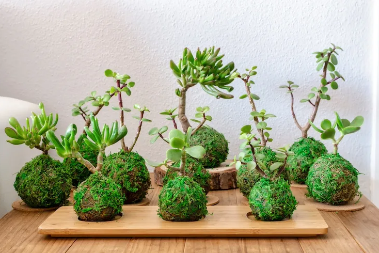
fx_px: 564
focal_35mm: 54
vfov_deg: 25.3
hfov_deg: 37.2
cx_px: 186
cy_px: 128
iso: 100
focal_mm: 35
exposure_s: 1/2
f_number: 6.3
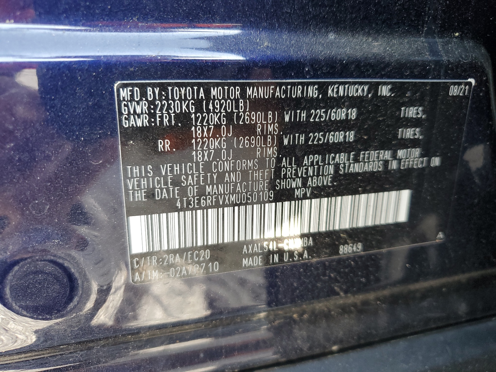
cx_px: 248
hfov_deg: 67.3
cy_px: 186
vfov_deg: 53.1
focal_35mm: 26
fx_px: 373
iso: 69
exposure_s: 1/120
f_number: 1.5
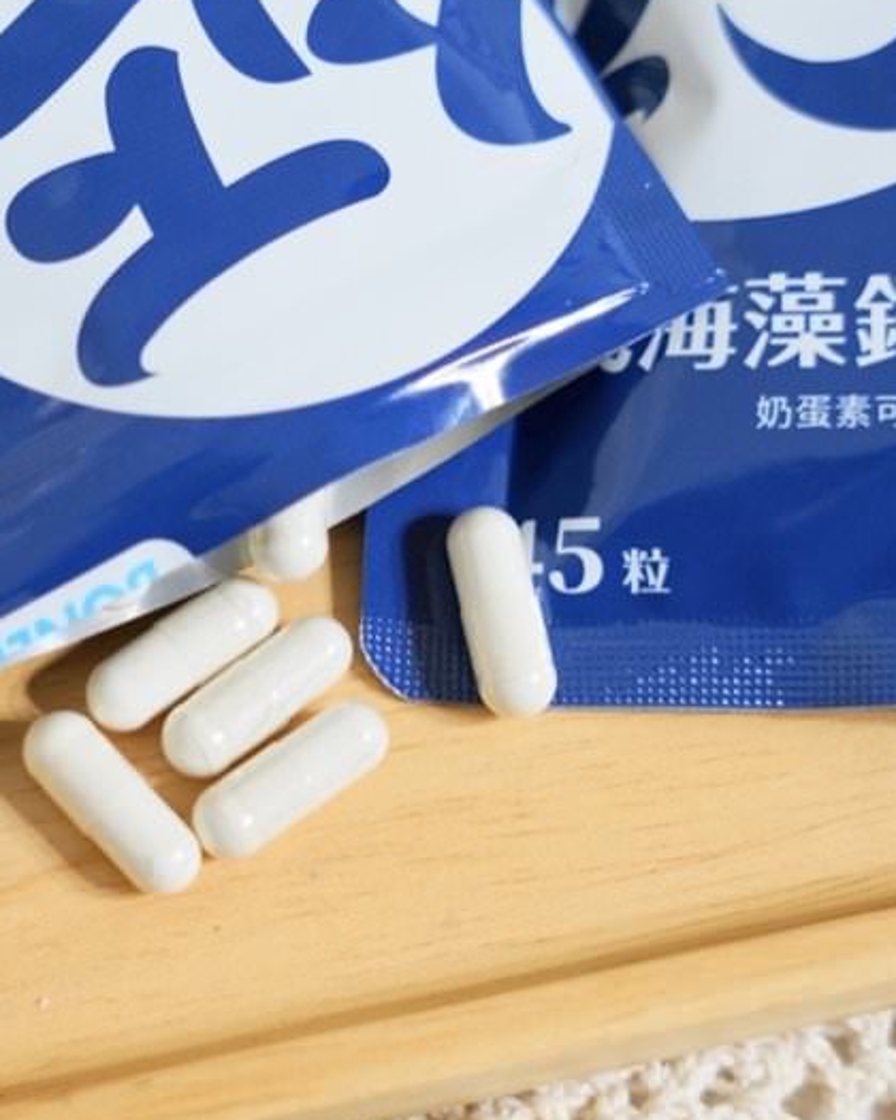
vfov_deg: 20.4
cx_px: 196
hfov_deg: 16.3
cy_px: 544
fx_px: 3106
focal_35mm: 94
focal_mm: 52.4
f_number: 4
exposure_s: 1/60
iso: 1250
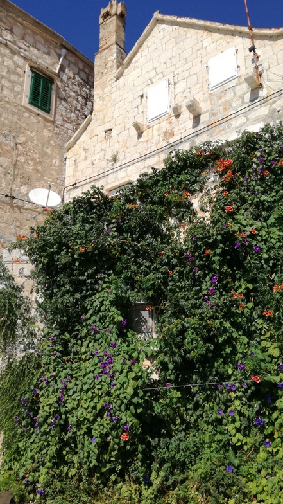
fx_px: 400
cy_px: 248
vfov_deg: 64.3
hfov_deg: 38.9
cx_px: 137
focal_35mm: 30
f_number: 2
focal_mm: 3.79
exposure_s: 1/1667
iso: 50
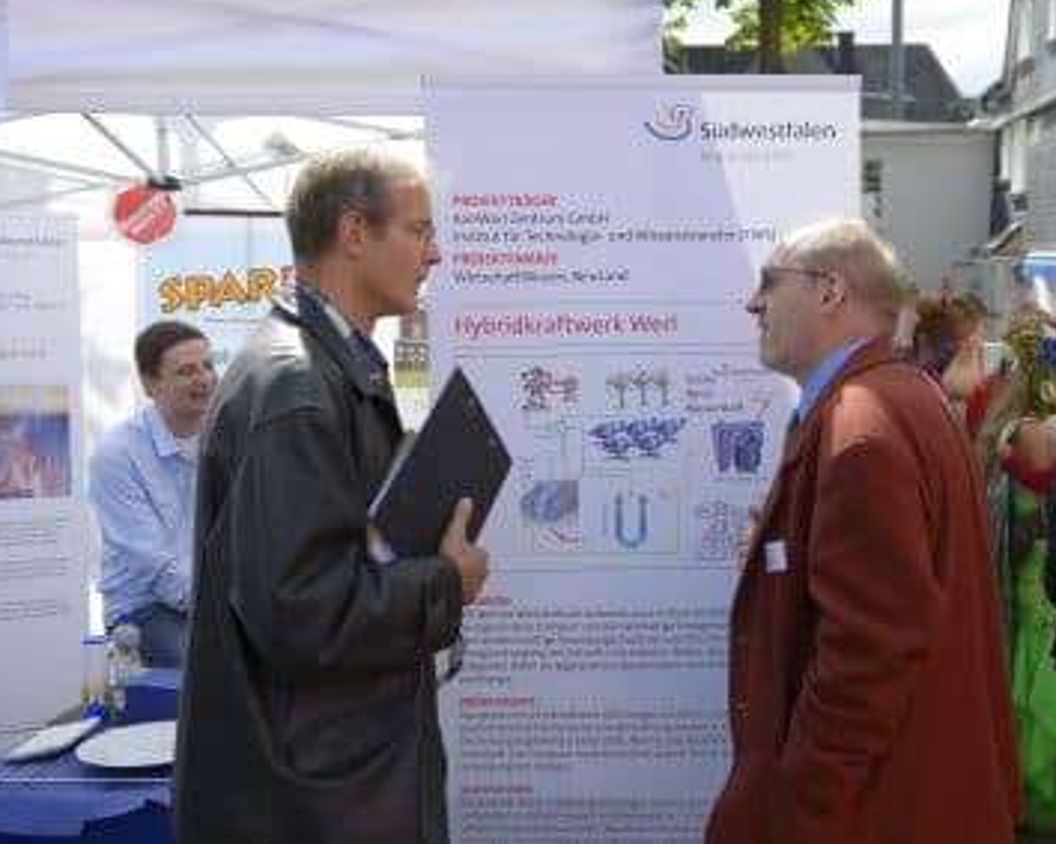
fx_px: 1344
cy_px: 403
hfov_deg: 42.6
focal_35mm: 43
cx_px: 656
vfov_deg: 34.9
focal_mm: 36
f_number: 4
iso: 140
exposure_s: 1/1000
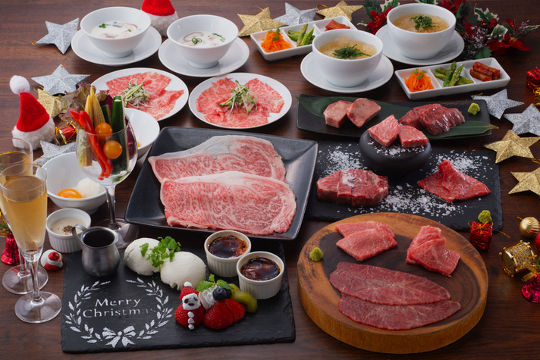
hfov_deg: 23.9
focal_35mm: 85
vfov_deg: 16.1
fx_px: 1275
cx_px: 270
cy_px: 180
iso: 200
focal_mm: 85
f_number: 22
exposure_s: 1/100
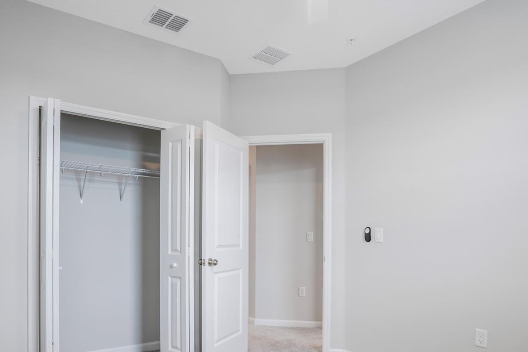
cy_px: 236
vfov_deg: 53.9
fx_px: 337
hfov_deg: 75.6
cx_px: 306
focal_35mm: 23
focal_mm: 17
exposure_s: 1/2.5
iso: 400
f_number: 8
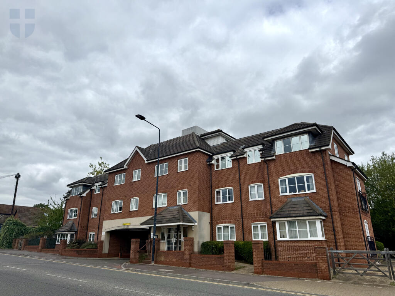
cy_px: 148
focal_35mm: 24
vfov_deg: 56.8
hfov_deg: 71.6
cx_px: 198
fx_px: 274
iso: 80
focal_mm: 6.76
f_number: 1.78
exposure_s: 1/8130
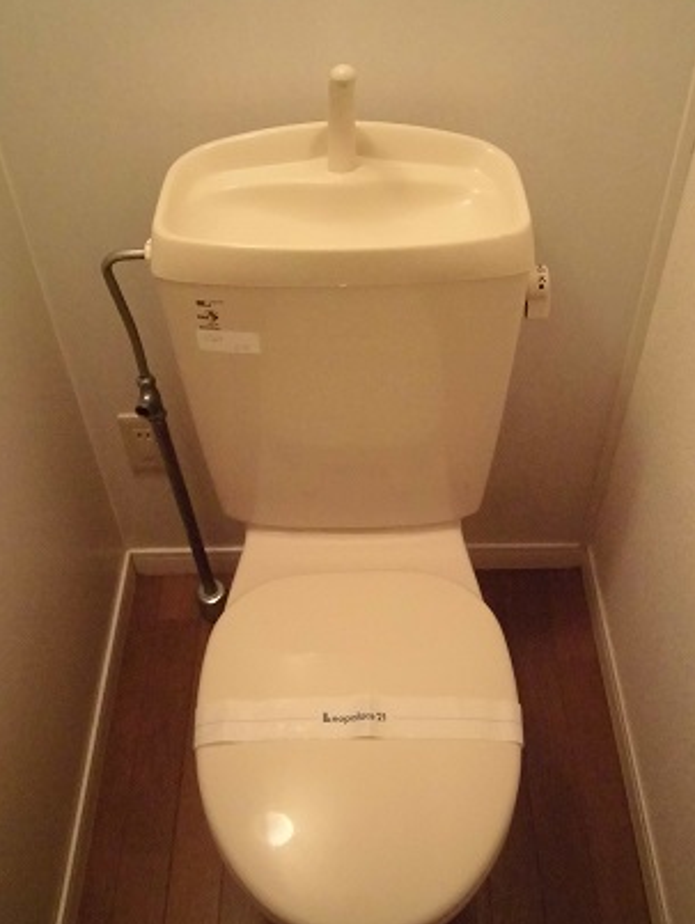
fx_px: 882
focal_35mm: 33
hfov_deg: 43.0
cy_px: 502
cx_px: 365
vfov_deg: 55.2
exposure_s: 1/40
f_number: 2.8
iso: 800
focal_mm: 4.7
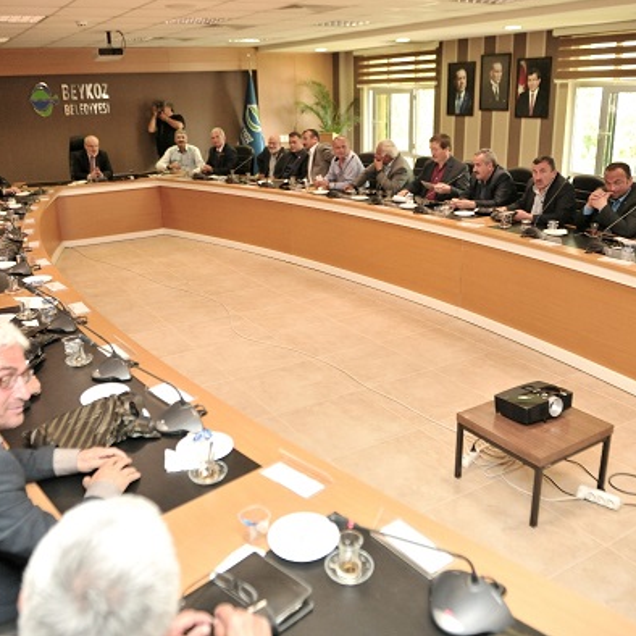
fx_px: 644
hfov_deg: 52.5
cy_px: 316
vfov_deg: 52.5
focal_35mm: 31
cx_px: 299
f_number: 2.8
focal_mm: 24
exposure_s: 1/250
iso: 1250
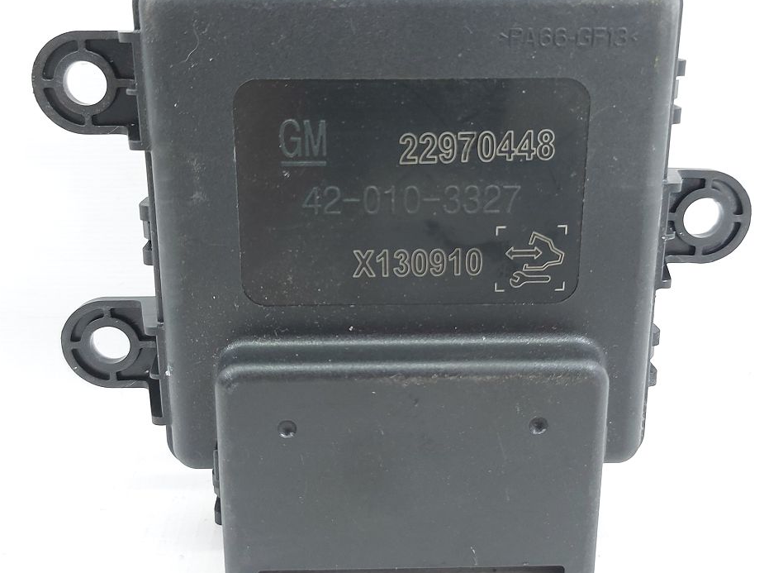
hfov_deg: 51.4
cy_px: 240
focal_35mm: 36
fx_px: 794
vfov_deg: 39.5
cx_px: 389
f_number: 1.8
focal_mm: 5.23
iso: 125
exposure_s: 1/50
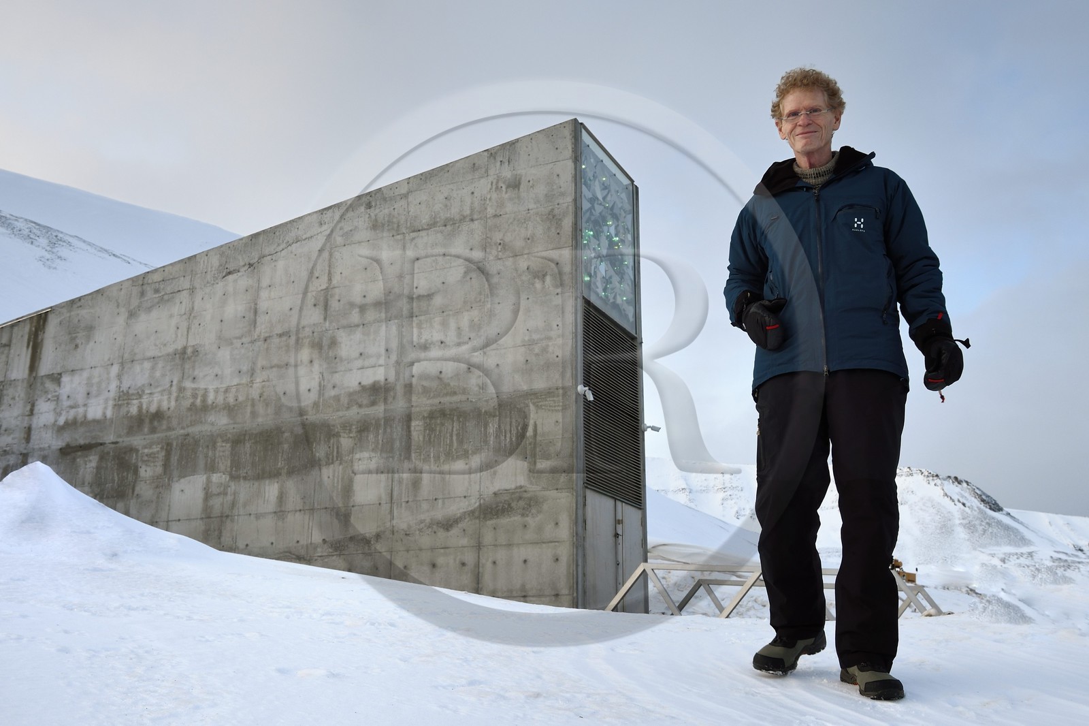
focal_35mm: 32
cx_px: 544
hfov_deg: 58.7
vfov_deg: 41.1
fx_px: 968
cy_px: 363
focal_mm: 32
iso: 400
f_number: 9
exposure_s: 1/100
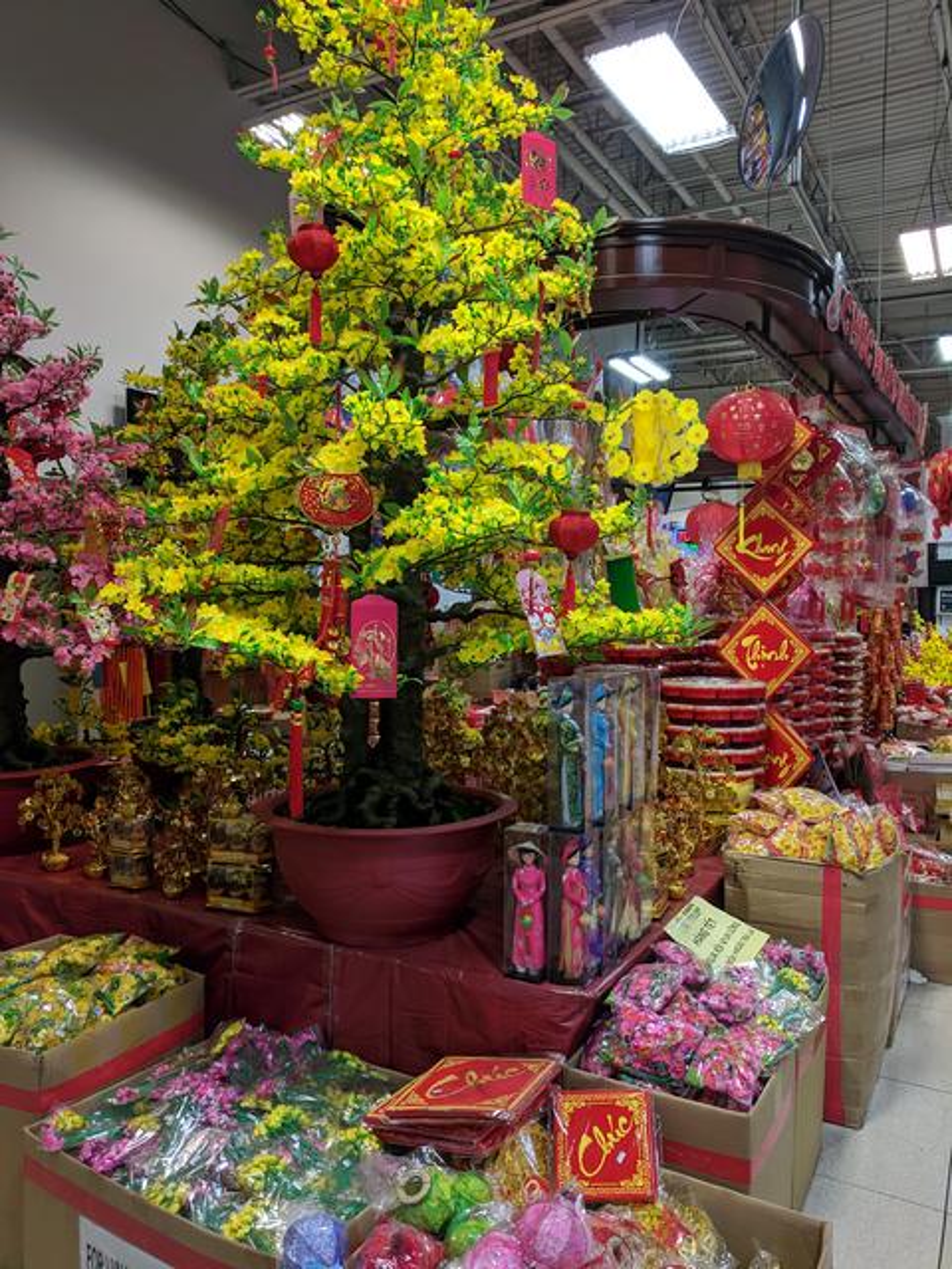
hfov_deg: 53.1
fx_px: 953
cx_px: 476
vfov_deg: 67.3
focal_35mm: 26
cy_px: 634
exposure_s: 1/120
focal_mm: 4.67
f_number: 2
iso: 73
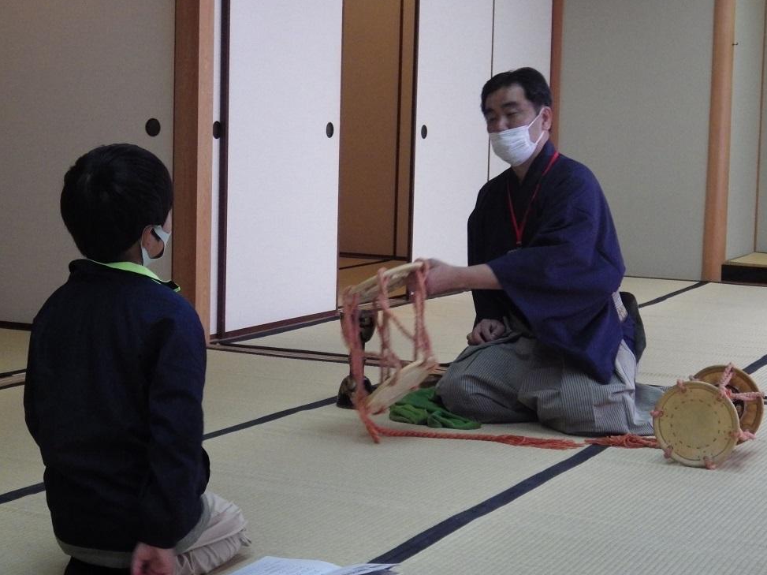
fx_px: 1617
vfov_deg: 20.2
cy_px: 290
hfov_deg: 26.7
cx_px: 381
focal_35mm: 73
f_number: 4.2
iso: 640
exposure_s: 1/60
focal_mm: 12.8
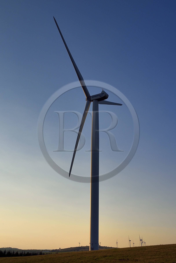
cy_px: 132
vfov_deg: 48.5
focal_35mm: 40
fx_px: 293
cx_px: 88
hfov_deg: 33.4
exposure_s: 1/800
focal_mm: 40
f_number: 13
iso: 400
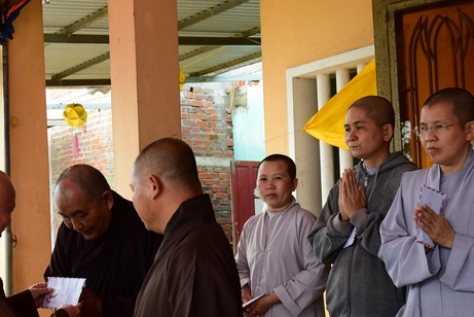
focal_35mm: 62
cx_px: 168
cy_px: 218
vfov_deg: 21.8
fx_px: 817
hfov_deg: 32.2
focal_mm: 44
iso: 500
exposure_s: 1/125
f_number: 6.3
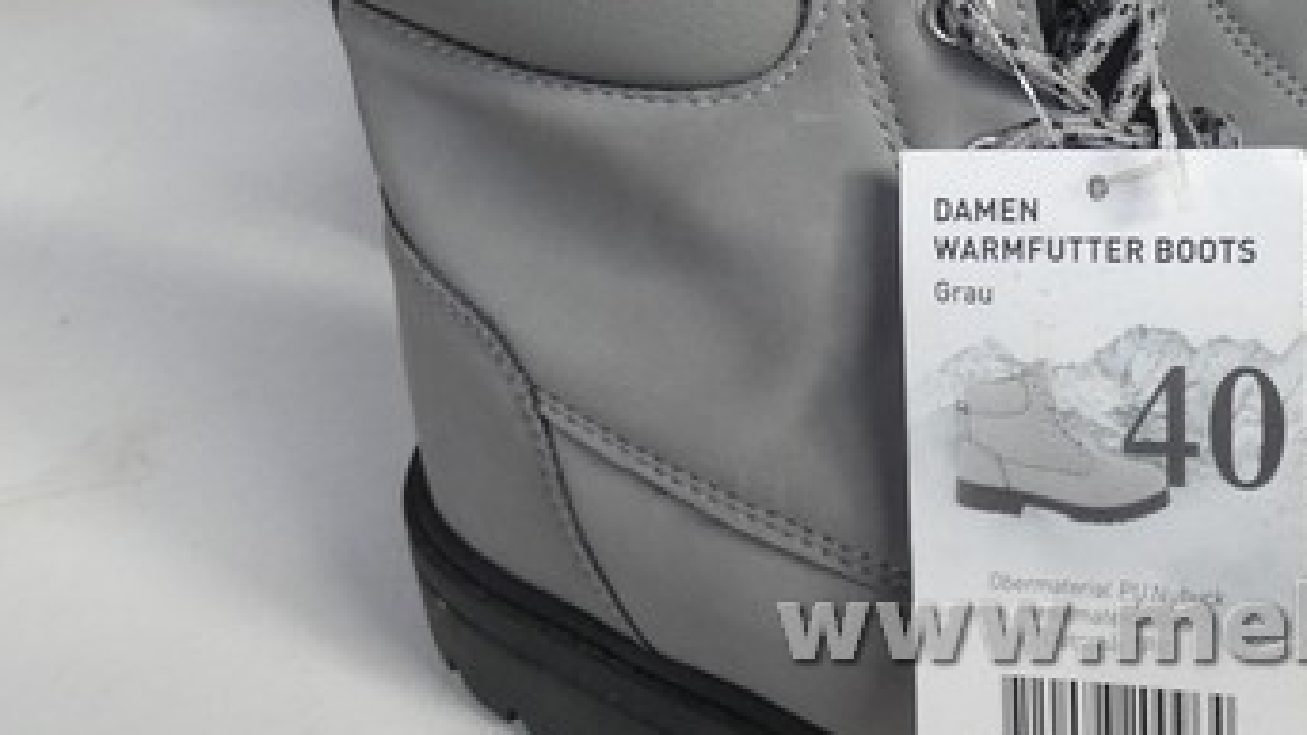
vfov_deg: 25.8
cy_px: 232
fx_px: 1594
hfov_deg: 41.0
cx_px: 1187
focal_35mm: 46
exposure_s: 1/125
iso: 160
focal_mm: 3.6
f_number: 2.8
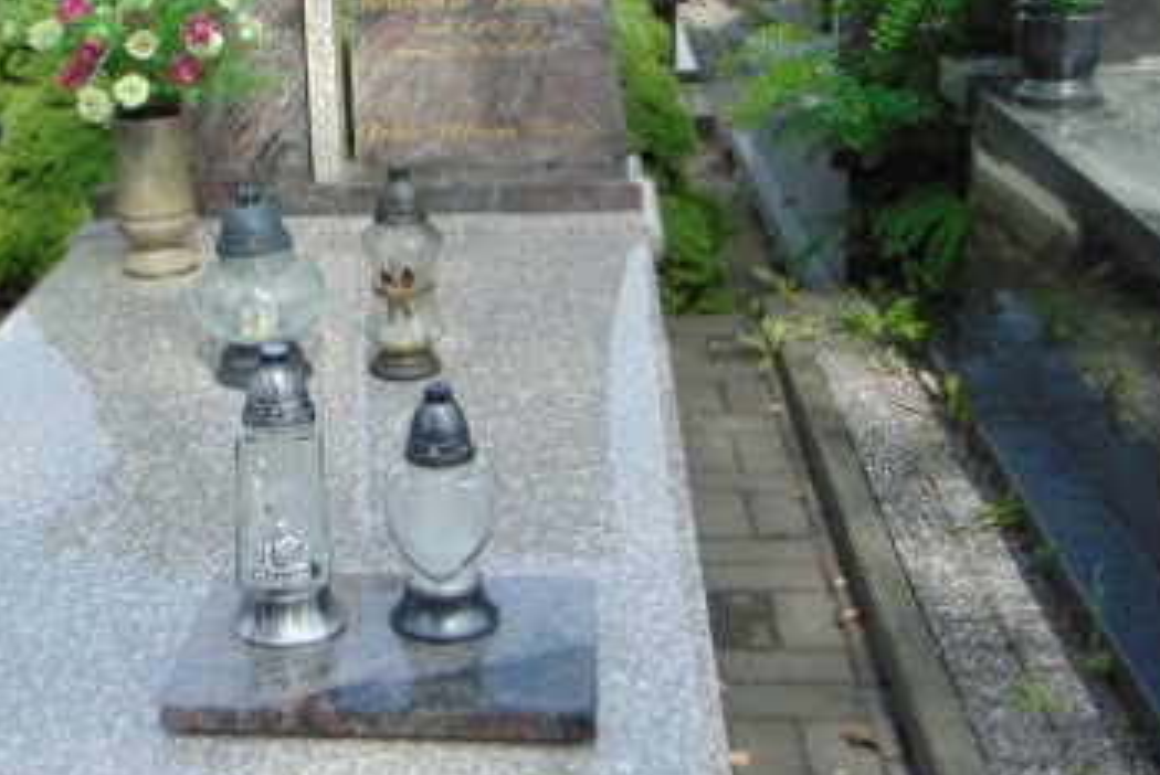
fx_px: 1838
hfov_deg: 34.6
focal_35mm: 57
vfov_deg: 23.8
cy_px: 315
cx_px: 361
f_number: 3.1
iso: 80
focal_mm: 5.4
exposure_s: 1/500
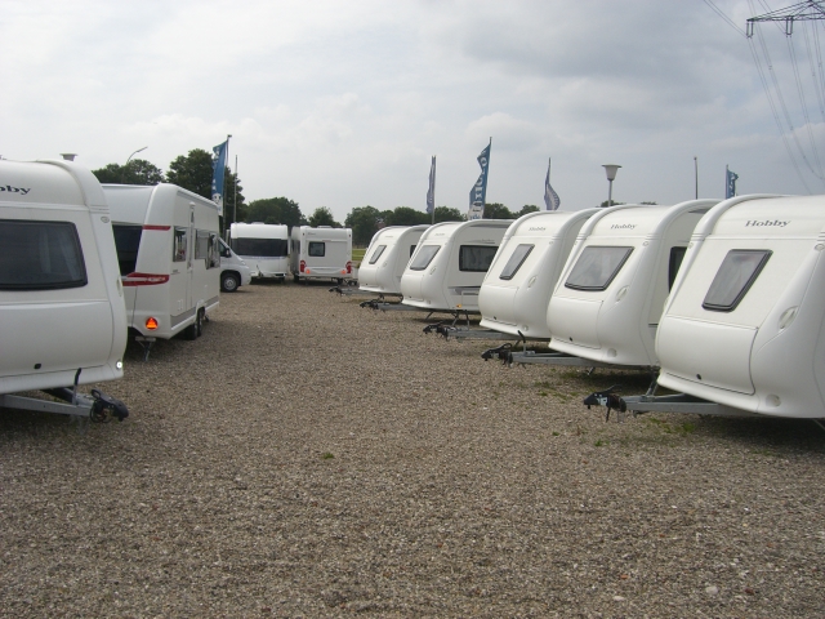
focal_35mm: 38
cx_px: 412
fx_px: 906
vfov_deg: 37.7
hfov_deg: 49.0
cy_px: 310
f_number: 4.3
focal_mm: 6.2
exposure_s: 1/800
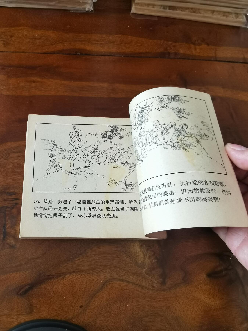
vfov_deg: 65.3
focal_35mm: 27
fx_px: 258
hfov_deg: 51.4
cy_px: 166
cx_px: 124
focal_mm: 2.26
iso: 125
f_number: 2.2
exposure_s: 1/33.3
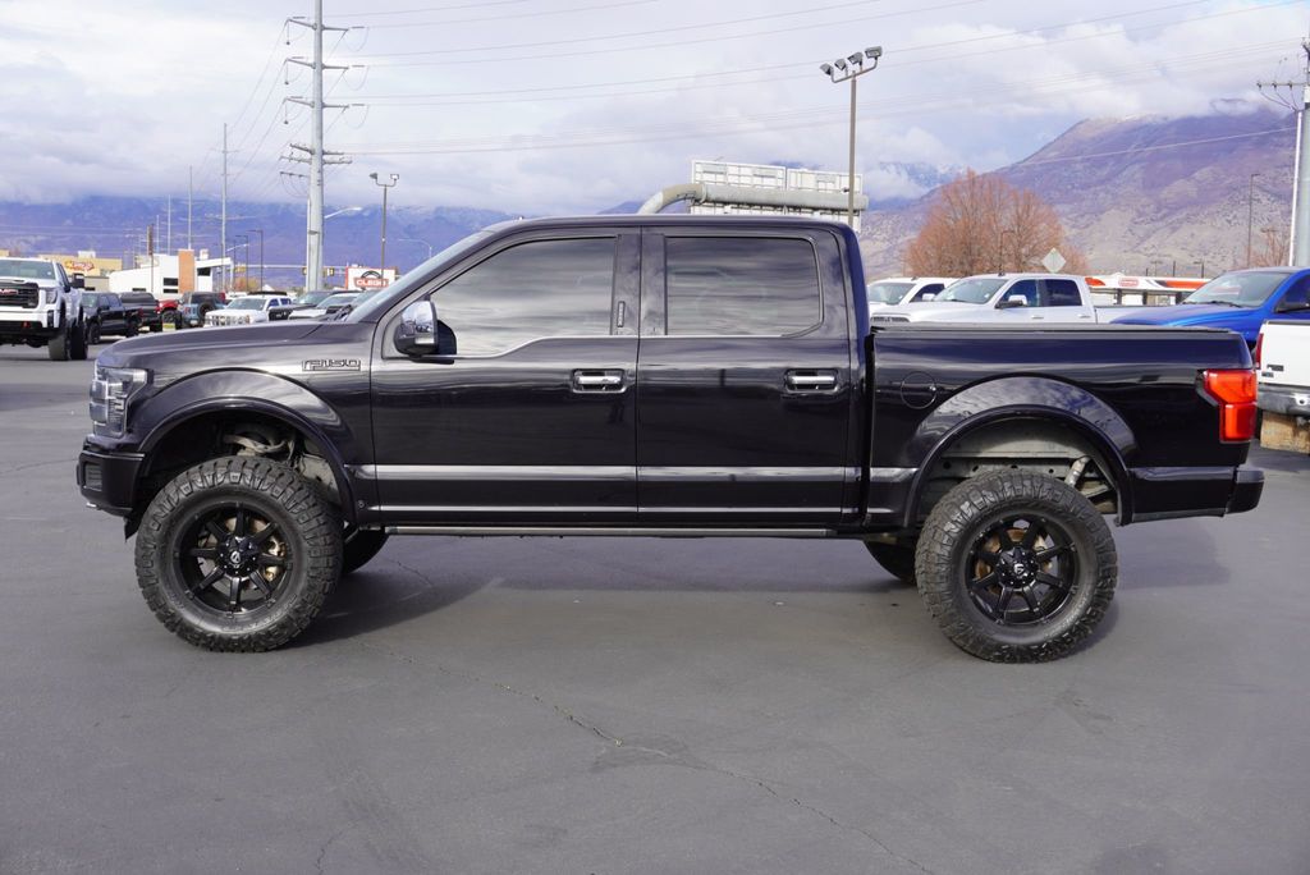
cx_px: 655
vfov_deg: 33.1
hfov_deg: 47.9
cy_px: 438
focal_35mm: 40
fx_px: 1475
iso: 100
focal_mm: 27
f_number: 7.1
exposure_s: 1/100
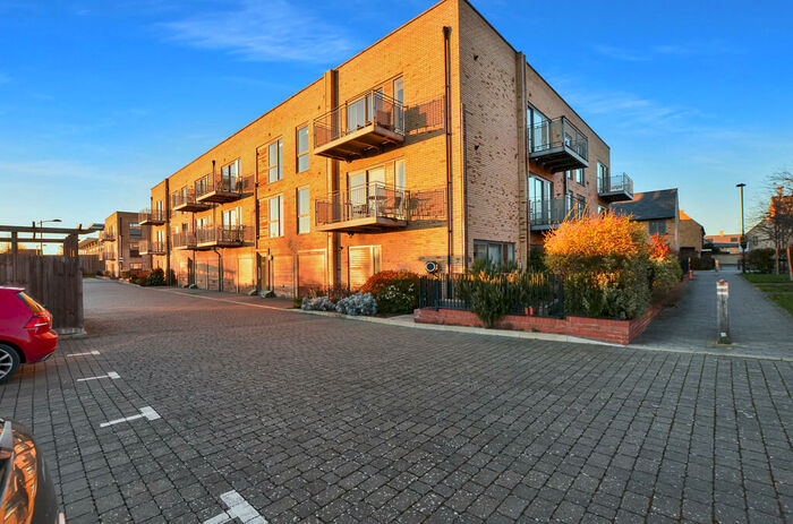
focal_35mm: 15
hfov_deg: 100.5
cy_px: 262
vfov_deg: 77.0
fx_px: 330
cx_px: 396
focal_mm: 10
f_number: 9
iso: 400
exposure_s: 1/100
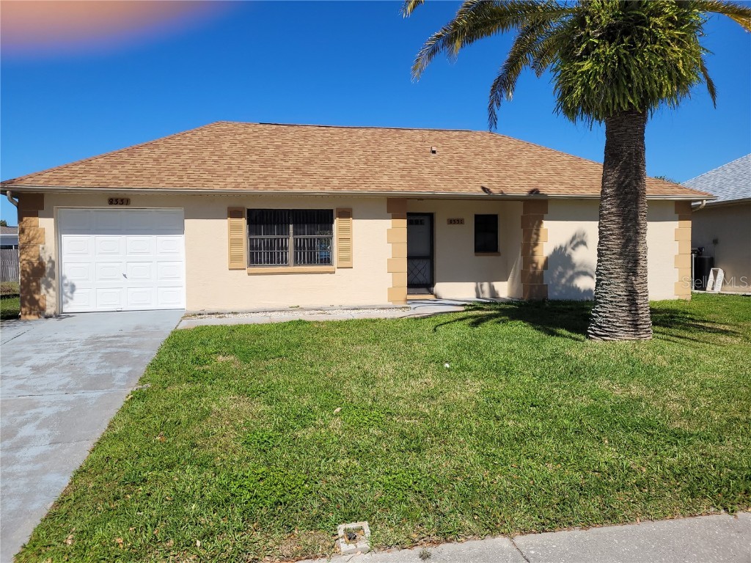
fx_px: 564
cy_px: 282
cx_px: 376
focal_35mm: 26
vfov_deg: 53.1
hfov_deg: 67.3
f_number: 1.8
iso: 40
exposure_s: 1/3647
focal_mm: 5.4
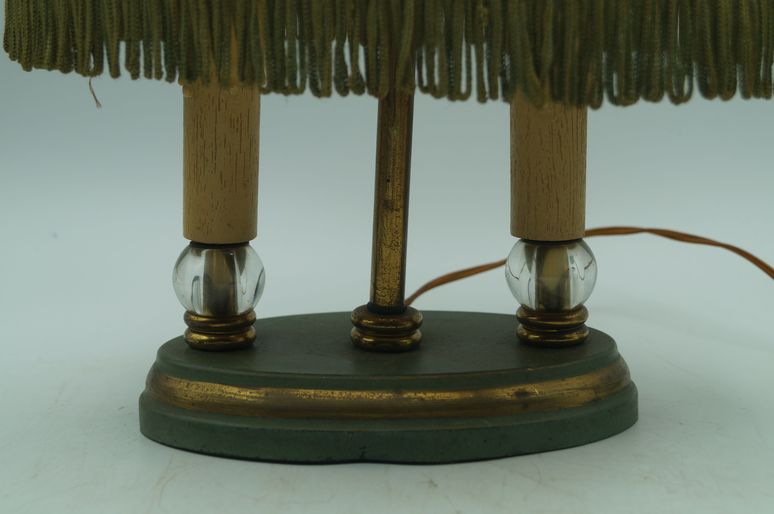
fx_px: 1439
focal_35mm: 67
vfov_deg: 20.3
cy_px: 257
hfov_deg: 30.1
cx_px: 387
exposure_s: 1/100
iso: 100
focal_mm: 45
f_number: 6.3
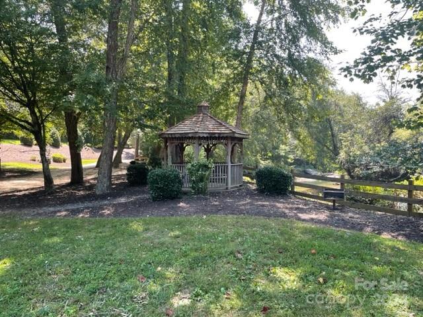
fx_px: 318
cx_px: 212
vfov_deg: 53.1
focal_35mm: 26
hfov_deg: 67.3
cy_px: 158
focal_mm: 4.2
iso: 32
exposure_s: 1/202
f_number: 1.6
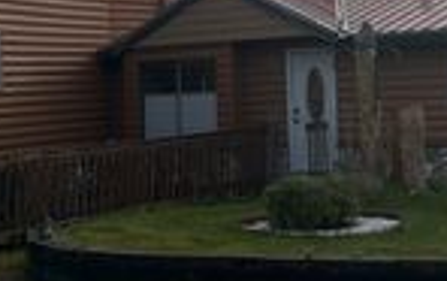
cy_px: -11
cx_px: 417
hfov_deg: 21.7
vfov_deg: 13.9
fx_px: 1135
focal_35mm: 93
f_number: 1.5
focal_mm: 5.7
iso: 50
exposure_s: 1/6579
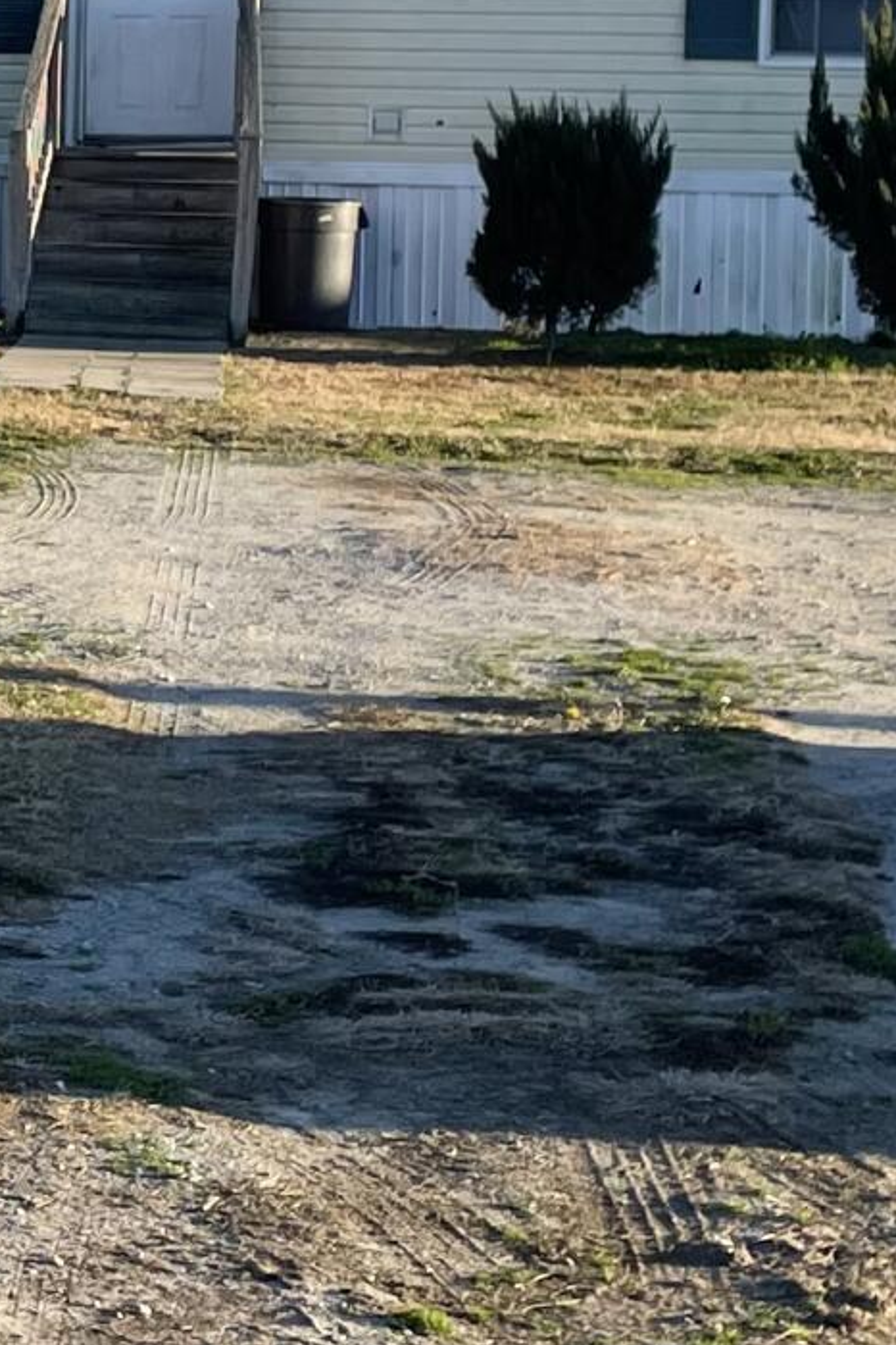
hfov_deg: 11.0
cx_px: -708
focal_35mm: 116
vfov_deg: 17.5
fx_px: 4330
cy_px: 233
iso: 32
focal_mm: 4.2
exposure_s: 1/1715
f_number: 1.6
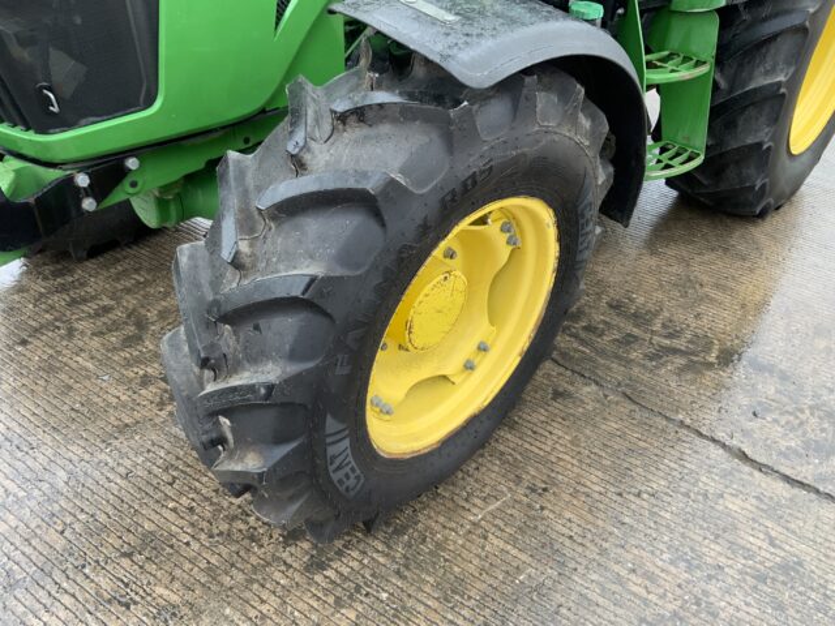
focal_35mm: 29
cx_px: 418
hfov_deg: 61.7
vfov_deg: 48.2
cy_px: 313
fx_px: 700
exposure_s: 1/97
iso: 64
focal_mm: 3
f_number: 1.8
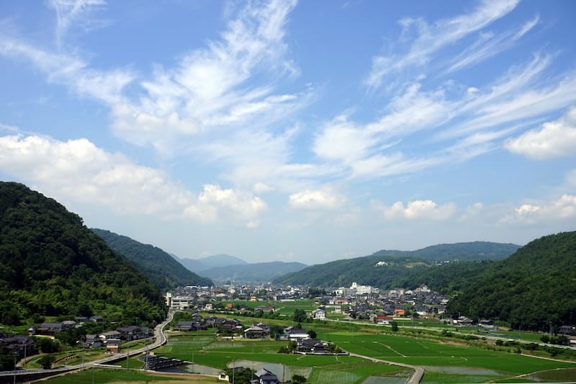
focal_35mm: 40
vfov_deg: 33.4
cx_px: 288
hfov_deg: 48.5
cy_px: 192
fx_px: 640
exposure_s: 1/200
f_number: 5.6
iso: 125
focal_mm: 14.7
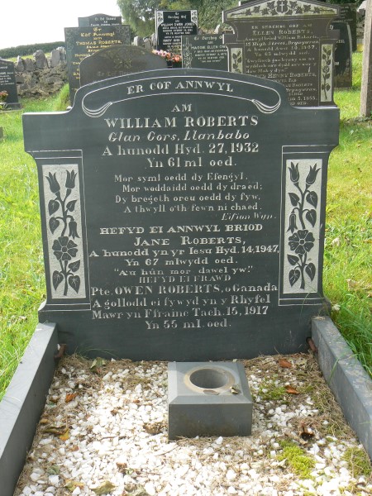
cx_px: 186
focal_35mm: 46
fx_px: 659
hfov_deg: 31.5
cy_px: 248
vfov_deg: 41.2
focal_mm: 7.7
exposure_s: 1/100
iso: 80
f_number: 5.6
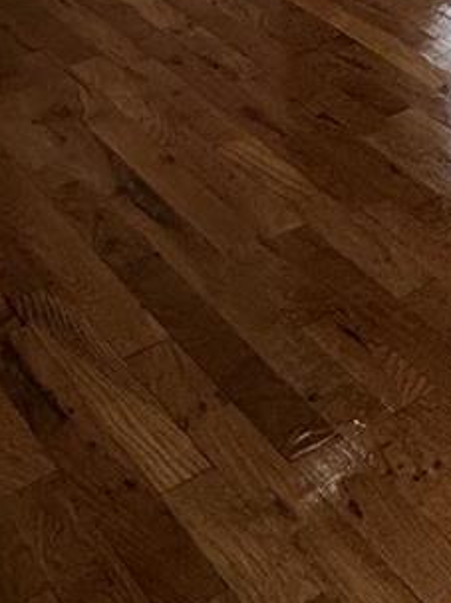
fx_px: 1234
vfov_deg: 21.0
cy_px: -408
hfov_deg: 13.7
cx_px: 1128
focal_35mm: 71
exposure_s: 1/605
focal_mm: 2.22
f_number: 2.2
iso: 40
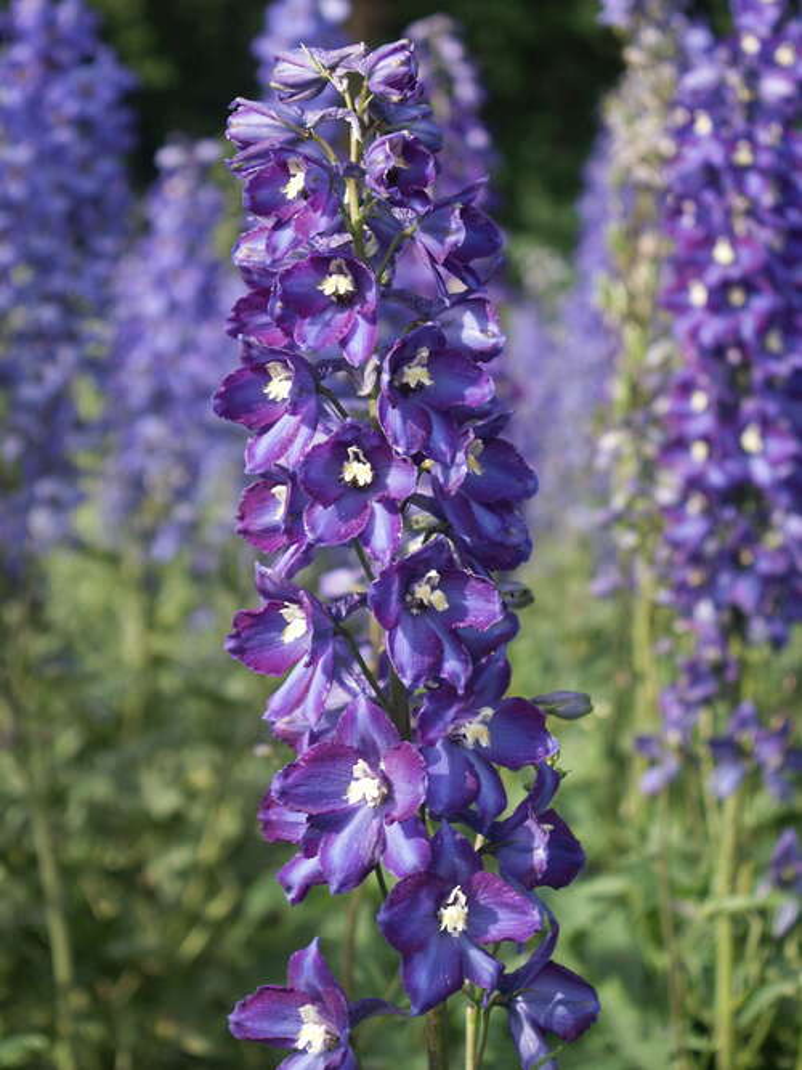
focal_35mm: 117
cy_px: 535
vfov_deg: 16.8
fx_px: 3615
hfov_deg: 12.7
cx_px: 401
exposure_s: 1/500
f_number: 3.5
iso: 100
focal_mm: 29.05
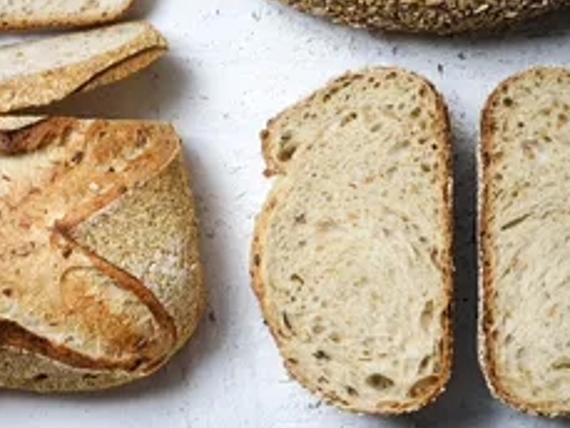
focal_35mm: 166
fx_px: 2735
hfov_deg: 11.9
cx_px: 249
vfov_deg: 9.0
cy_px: 224
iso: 125
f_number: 20
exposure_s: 1/125
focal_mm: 120
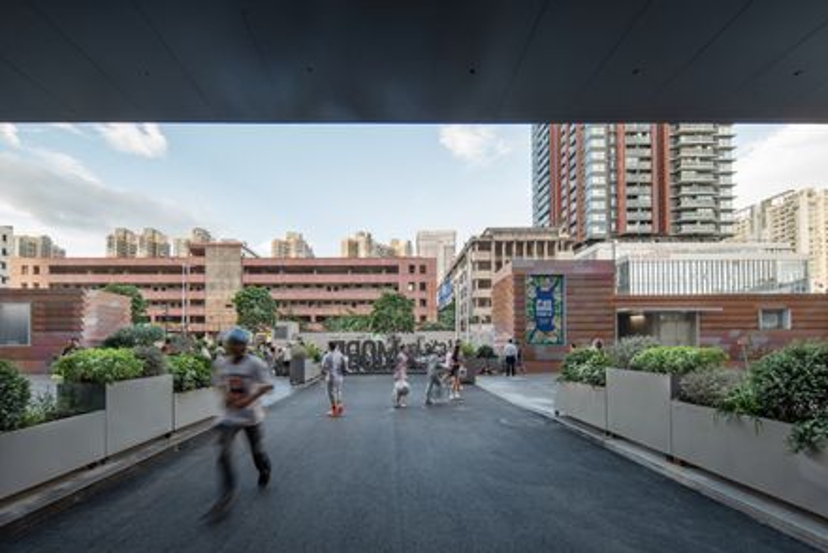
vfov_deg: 77.4
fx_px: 345
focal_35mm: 15
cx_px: 414
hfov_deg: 100.4
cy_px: 276
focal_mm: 15
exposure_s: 1/15
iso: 100
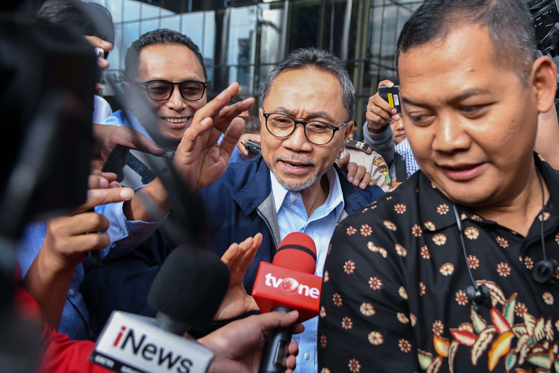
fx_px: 396
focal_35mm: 26
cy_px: 186
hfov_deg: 70.4
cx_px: 280
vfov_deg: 50.4
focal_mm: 17
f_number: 2.8
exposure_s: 1/4000
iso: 1600
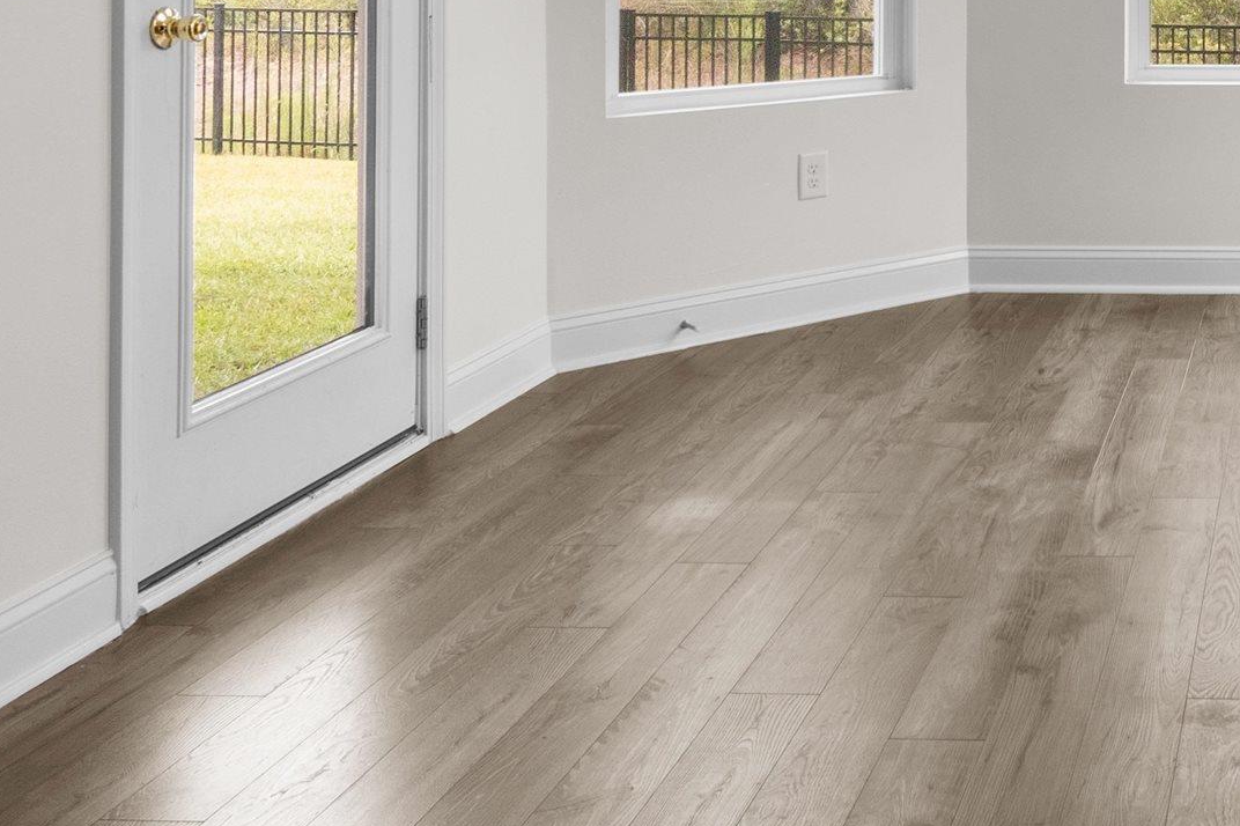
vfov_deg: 28.1
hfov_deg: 39.5
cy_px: -105
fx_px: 1481
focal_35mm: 43
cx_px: 1269
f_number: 4.5
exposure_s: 1/15
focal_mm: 10
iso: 100
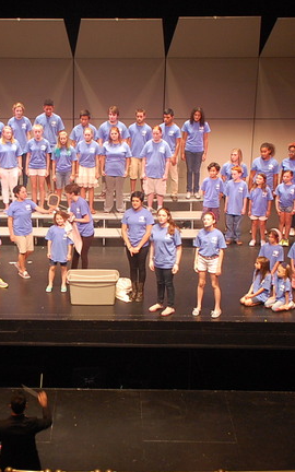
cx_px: 72
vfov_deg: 26.2
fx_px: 1014
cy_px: 261
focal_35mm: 79
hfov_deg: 16.5
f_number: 4.2
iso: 800
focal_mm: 31
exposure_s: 1/25
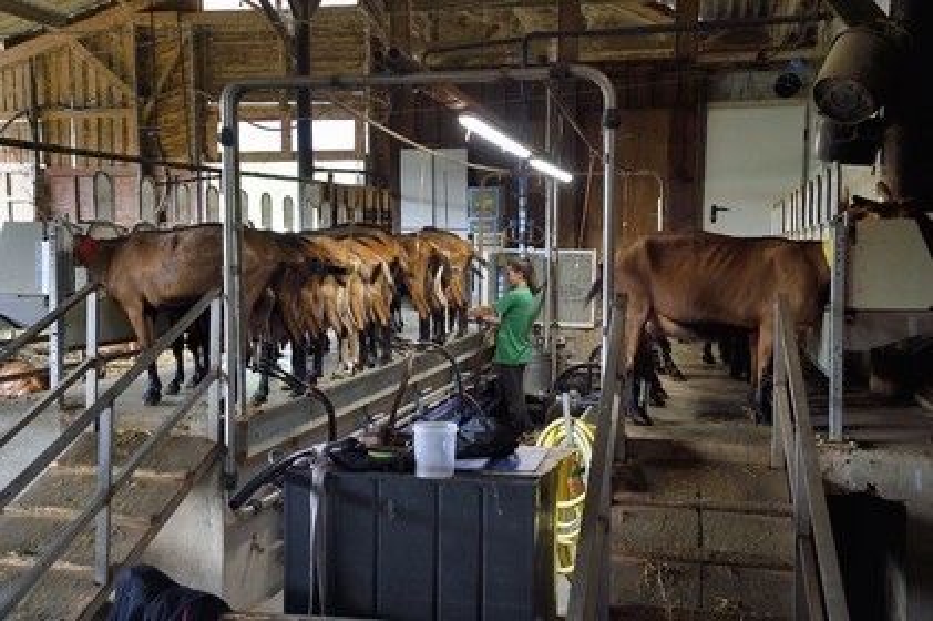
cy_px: 310
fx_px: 984
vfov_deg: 35.0
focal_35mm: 38
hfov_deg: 50.7
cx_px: 466
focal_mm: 38
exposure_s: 1/50
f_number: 8
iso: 1600
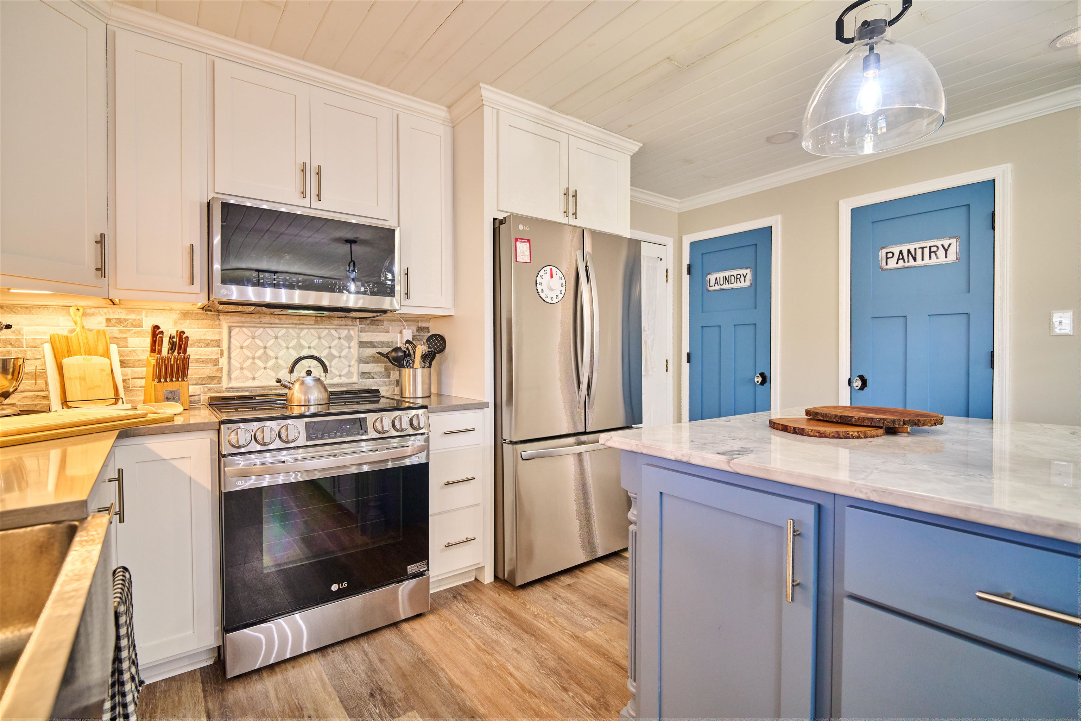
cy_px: 360
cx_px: 540
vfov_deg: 73.7
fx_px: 480
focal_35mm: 16
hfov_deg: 96.7
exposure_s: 1/500
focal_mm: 16
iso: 1600
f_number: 3.5
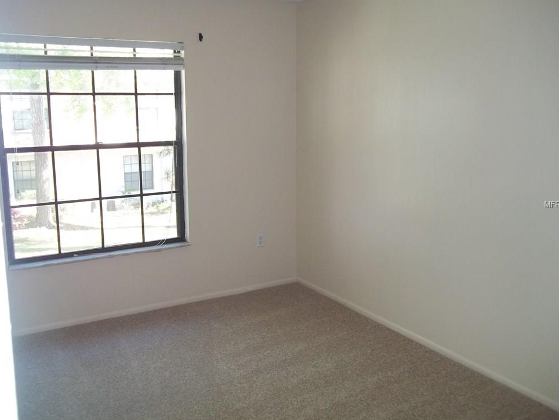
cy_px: 204
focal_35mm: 34
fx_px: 549
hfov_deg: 54.0
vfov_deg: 41.8
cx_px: 282
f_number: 2.9
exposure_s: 1/50
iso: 160
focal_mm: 5.7
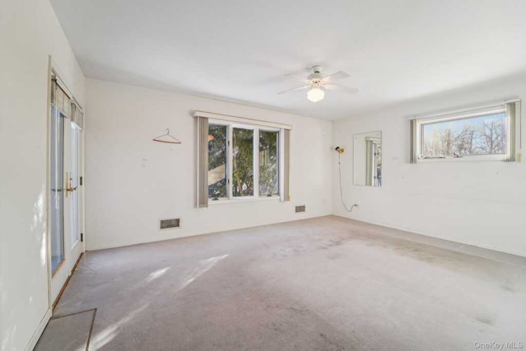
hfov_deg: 104.2
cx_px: 263
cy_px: 176
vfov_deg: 81.2
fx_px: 205
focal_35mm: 14
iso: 400
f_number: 8
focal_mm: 14
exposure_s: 1/25
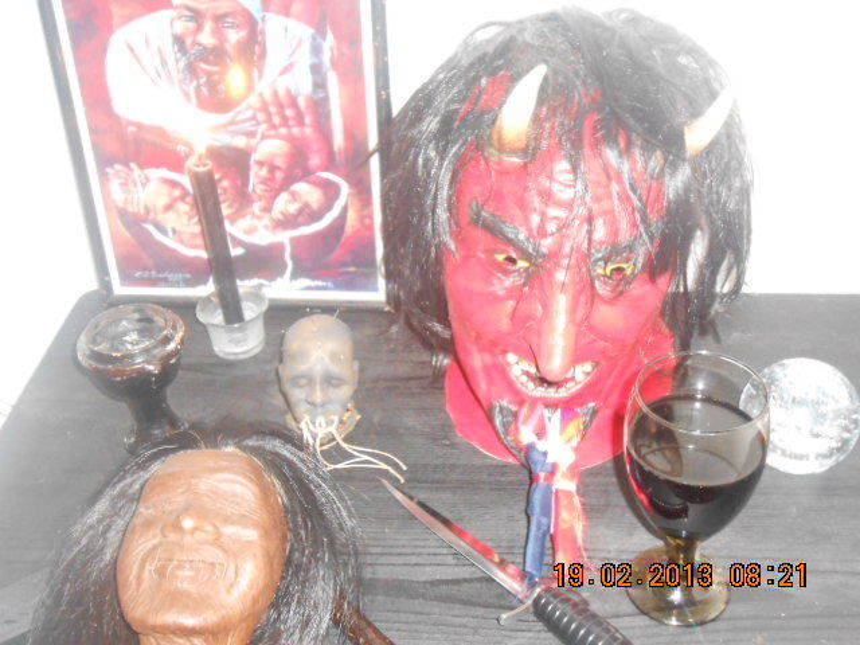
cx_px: 430
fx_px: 1093
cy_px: 322
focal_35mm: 44
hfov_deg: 42.9
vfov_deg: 32.9
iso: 800
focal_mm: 7.8
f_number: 4.5
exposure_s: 1/30
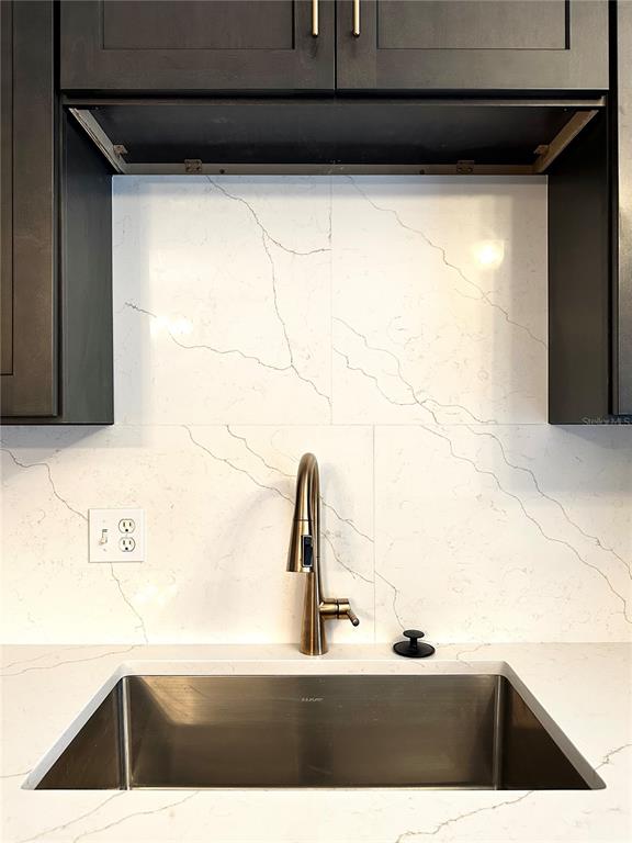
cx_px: 316
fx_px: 584
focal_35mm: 24
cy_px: 422
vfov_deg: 71.6
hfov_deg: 56.8
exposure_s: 1/60
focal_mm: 6.86
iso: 250
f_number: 1.78
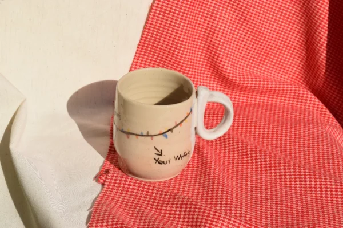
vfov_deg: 16.6
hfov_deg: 24.6
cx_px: 172
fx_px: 786
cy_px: 114
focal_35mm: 82
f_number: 11
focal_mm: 55
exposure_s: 1/500
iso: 200
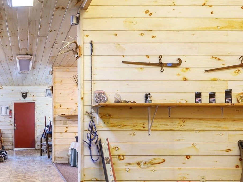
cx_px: 26
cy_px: 121
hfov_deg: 52.8
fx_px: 211
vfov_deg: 46.1
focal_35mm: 30
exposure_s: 1.6
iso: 250
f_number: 9
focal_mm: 14
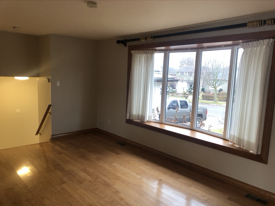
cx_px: 138
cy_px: 103
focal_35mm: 28
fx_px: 222
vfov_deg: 49.7
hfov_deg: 63.4
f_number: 1.8
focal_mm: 3.99
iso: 40
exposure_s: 1/30
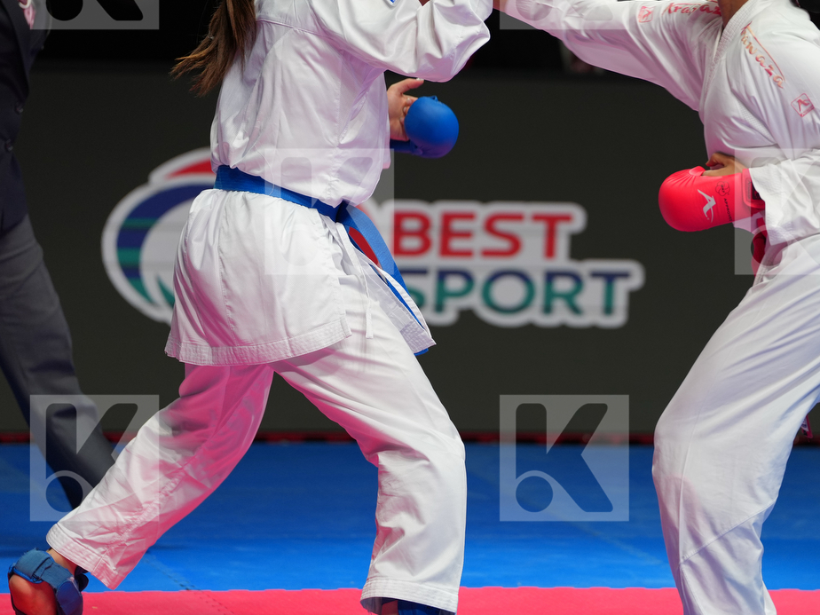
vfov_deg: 4.5
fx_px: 7888
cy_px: 212
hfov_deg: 5.9
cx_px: 564
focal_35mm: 333
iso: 500
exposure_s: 1/1000
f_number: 2.8
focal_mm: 200
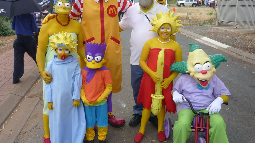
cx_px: 126
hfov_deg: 54.0
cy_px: 59
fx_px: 250
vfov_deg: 31.9
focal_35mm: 37
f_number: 2.8
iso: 80
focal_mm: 5.5
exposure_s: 1/160
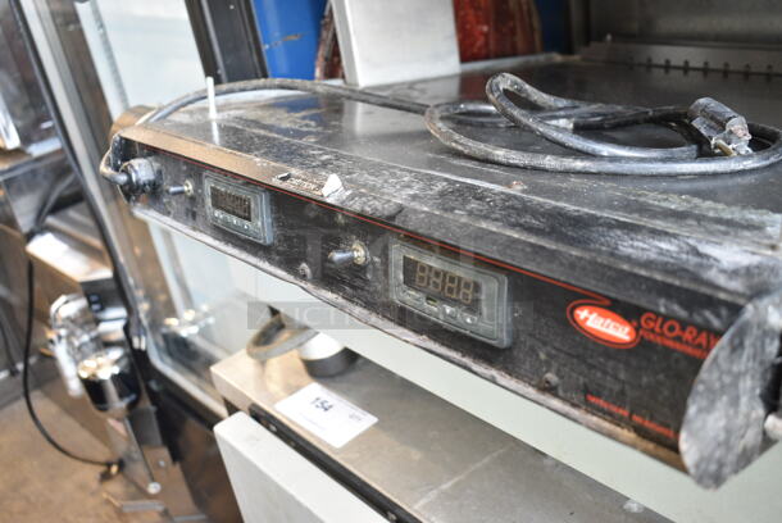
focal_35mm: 36
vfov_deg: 37.0
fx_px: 783
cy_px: 262
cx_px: 391
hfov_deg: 53.1
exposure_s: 1/40
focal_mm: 24
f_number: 4
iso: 1250
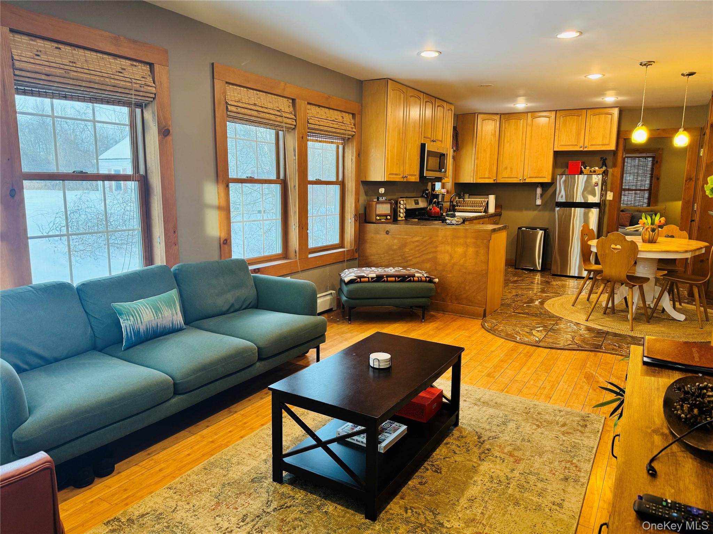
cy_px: 267
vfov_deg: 56.8
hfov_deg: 71.6
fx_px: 494
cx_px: 356
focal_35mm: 24
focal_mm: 6.76
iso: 160
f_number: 1.78
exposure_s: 1/60
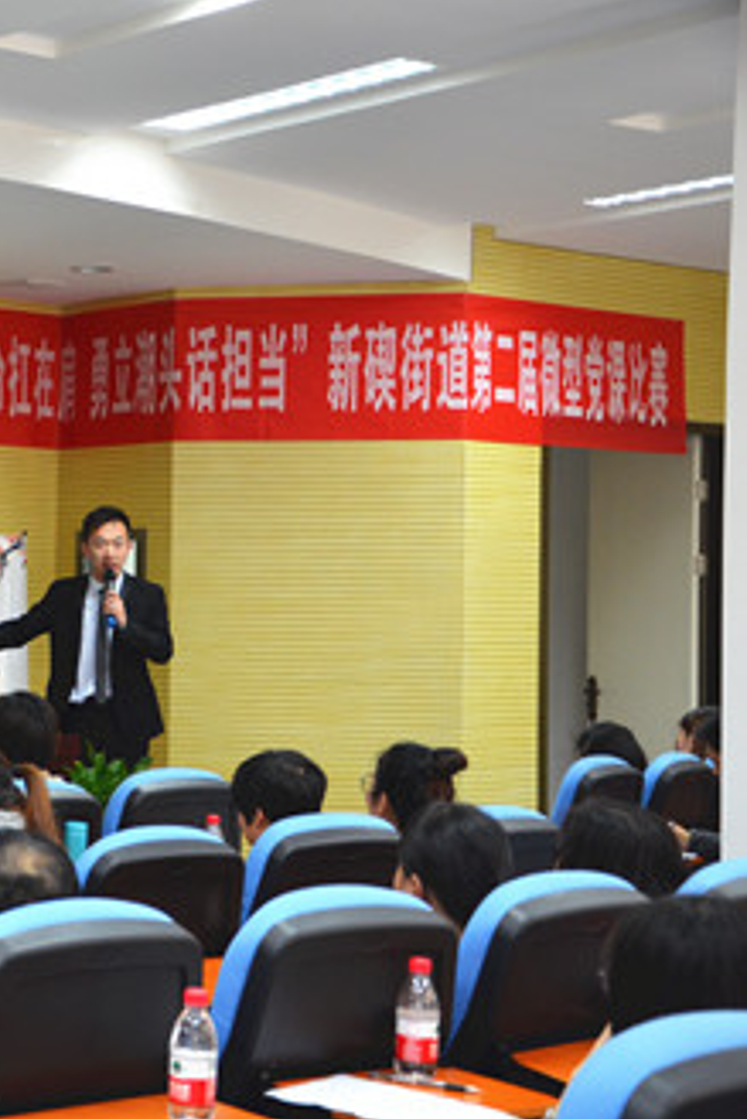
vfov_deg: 27.7
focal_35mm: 73
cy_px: 558
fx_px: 2270
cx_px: -102
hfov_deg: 17.9
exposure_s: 1/50
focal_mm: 32
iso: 800
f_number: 4.2
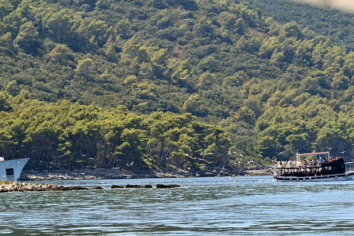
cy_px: 124
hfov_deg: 8.0
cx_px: 159
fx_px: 2527
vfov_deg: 5.3
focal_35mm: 257
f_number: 16
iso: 320
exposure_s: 1/200
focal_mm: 185
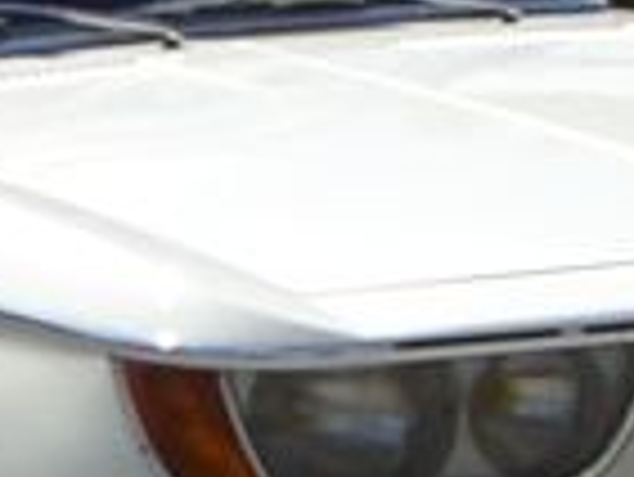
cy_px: 270
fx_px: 3153
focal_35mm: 172
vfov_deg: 8.6
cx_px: 112
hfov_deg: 11.4
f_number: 4.3
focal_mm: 6.2
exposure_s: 1/1250
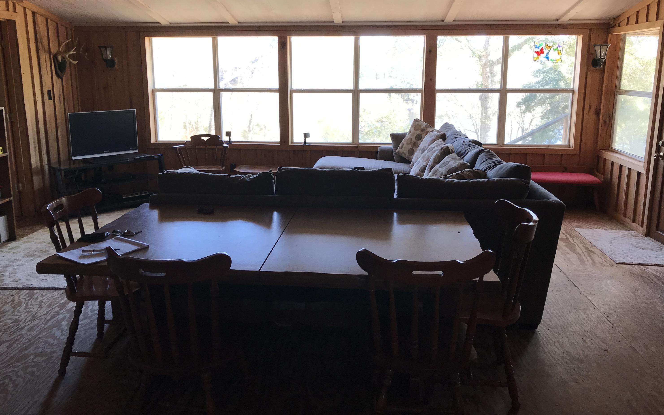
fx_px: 543
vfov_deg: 41.8
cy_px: 181
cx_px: 329
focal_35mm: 30
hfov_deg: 62.9
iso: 25
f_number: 1.8
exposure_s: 1/40
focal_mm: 3.99
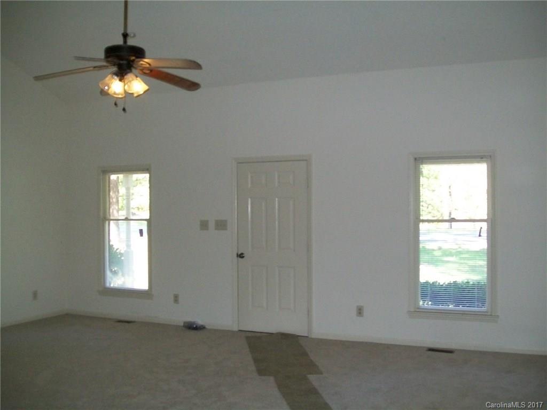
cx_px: 274
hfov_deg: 51.4
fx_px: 569
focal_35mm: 36
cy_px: 205
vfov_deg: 39.7
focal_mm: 6
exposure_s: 1/60
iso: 160
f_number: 2.7
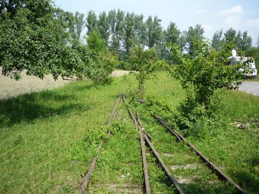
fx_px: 239
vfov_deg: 44.2
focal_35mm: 32
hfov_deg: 56.8
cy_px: 97
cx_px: 130
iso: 100
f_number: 4
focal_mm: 5.2
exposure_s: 1/400
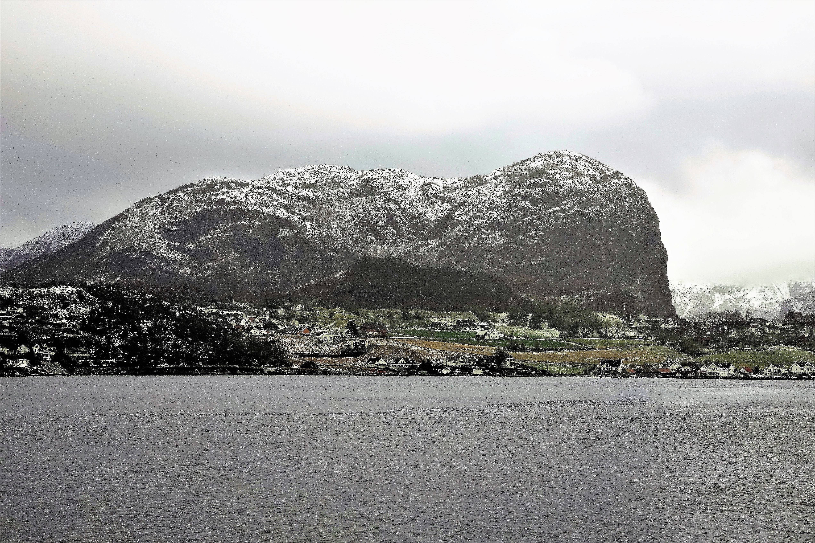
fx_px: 1539
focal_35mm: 68
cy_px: 272
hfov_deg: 29.7
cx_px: 408
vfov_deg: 20.0
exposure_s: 1/80
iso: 160
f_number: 8
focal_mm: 24.79
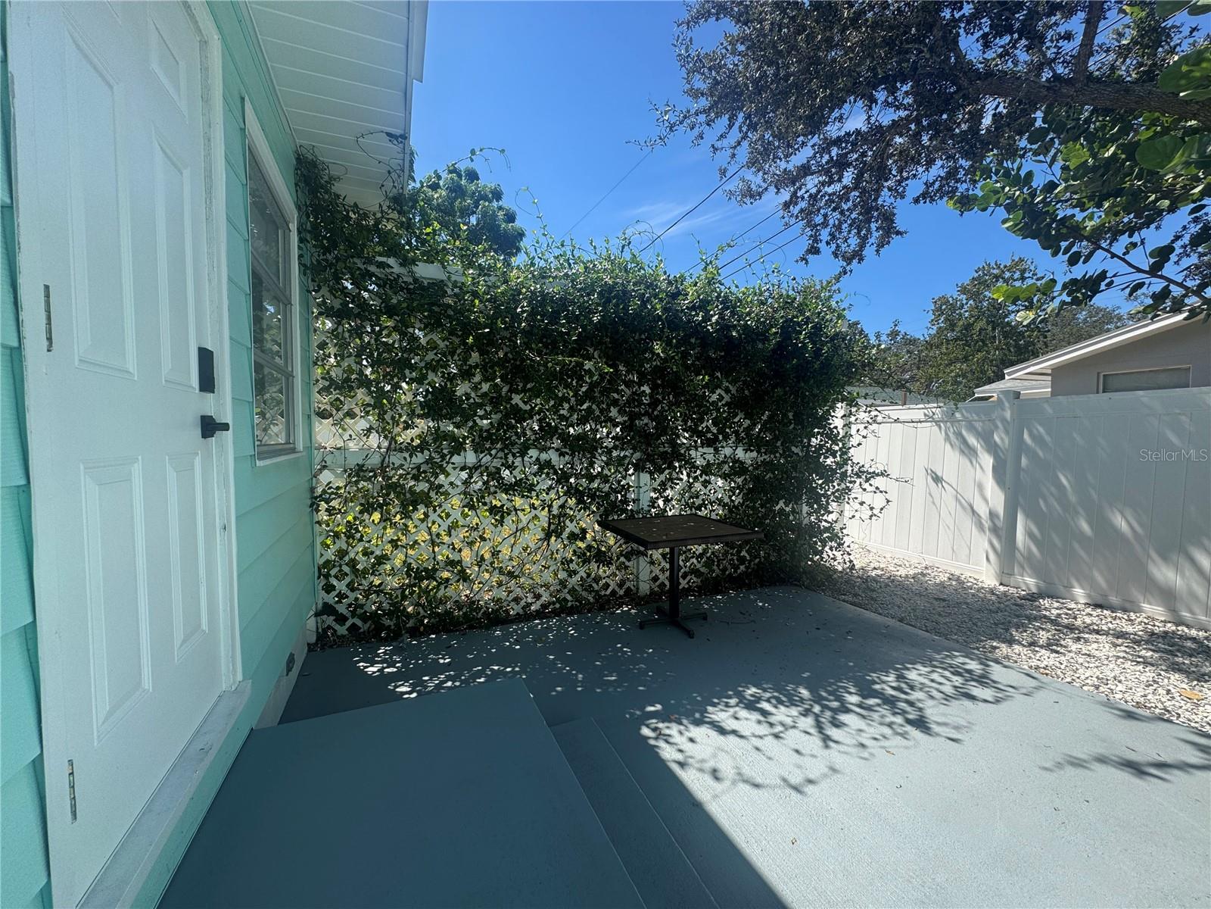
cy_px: 454
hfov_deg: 102.1
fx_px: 490
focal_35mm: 14
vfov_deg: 85.7
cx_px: 606
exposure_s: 1/522
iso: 40
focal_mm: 2.22
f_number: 2.2
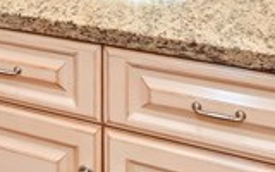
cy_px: -145
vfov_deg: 17.1
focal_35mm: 61
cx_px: -7
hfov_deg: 30.8
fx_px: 457
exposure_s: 1/30
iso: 1000
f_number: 8
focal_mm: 10
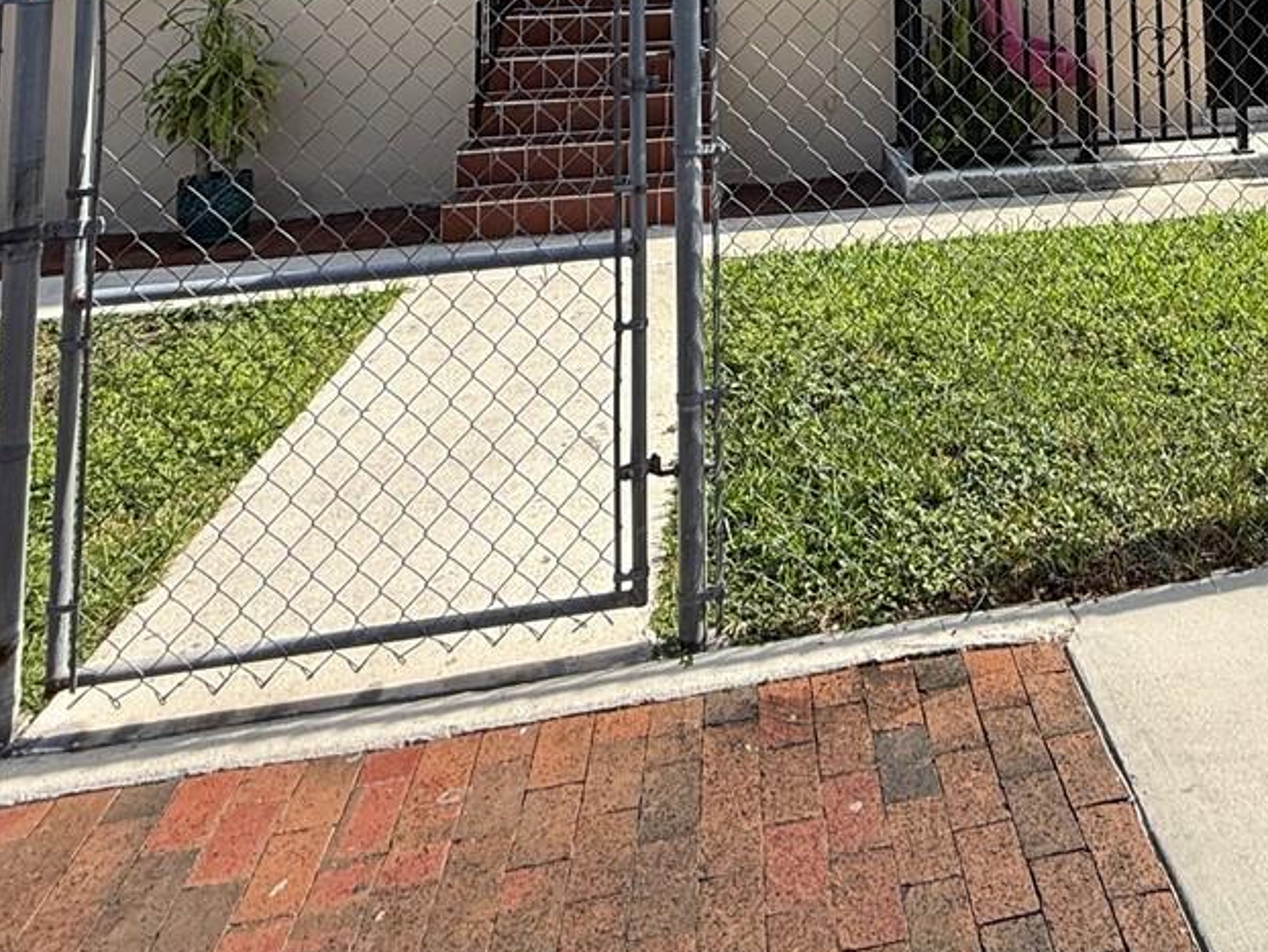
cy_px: -241
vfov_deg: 31.8
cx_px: 1038
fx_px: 1319
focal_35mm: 36
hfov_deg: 48.1
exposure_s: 1/540
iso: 50
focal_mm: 2.22
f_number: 2.2
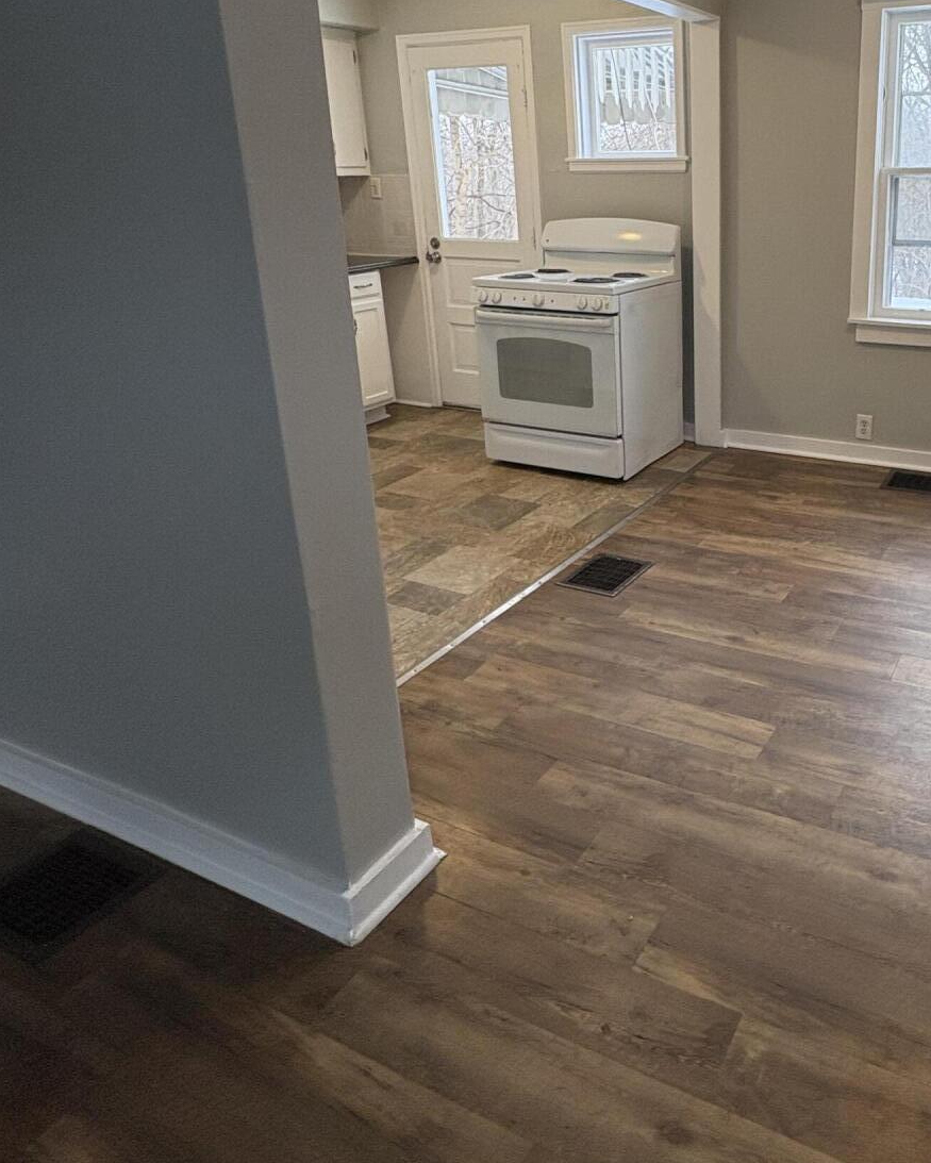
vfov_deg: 66.7
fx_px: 861
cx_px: 743
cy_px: 414
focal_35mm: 25
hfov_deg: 53.1
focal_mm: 2.22
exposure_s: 1/120
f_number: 2.2
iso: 200
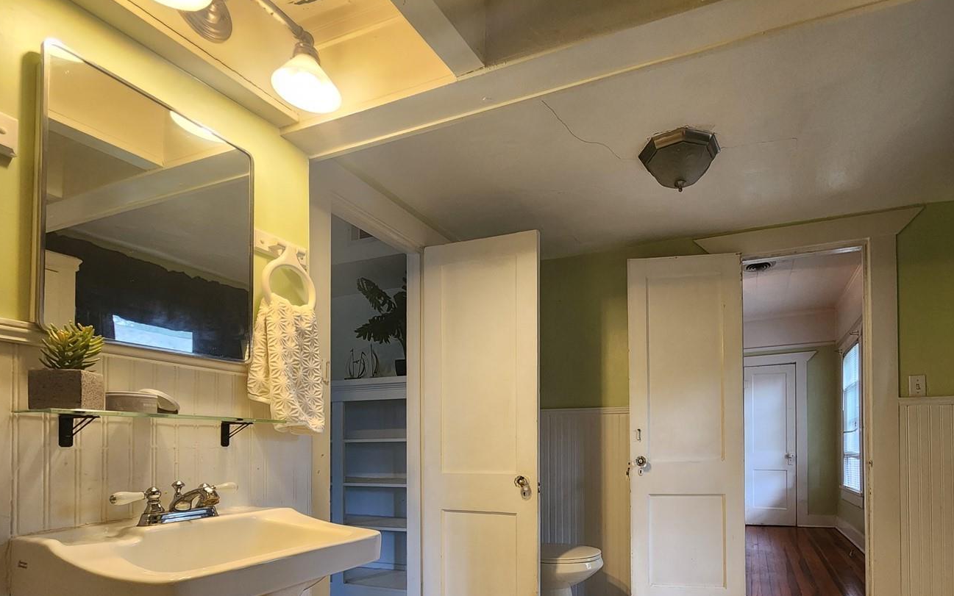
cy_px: 435
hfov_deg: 92.9
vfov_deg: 64.6
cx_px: 580
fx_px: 442
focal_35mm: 17
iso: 250
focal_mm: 2.2
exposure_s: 1/60
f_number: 2.2
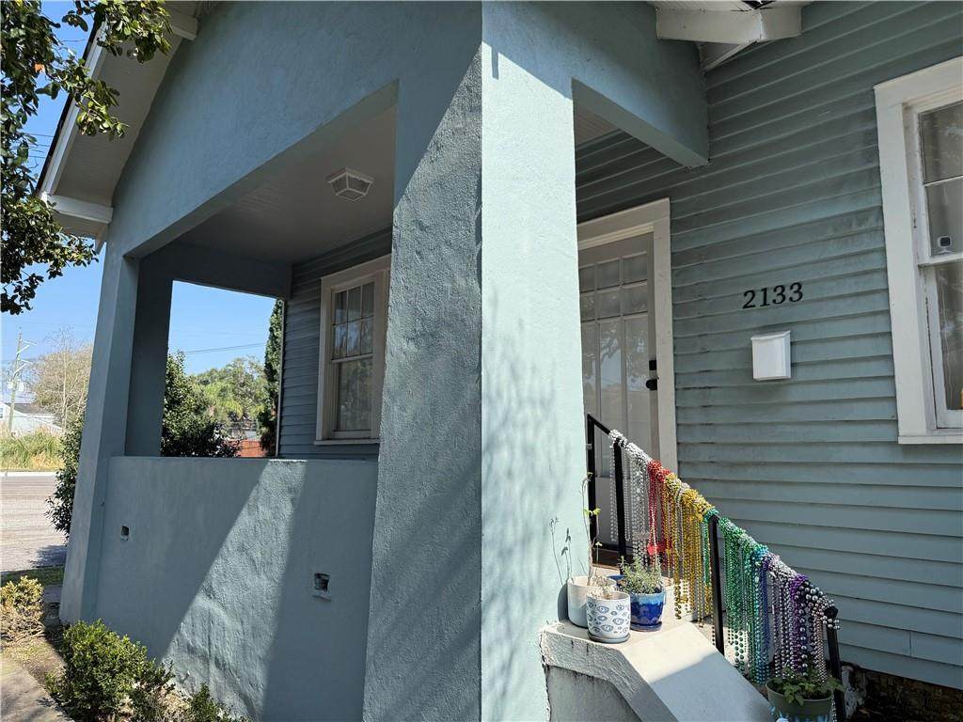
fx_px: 668
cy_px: 361
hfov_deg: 71.6
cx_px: 482
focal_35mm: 24
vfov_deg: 56.8
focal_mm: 6.76
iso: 80
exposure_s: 1/2611
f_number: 1.78
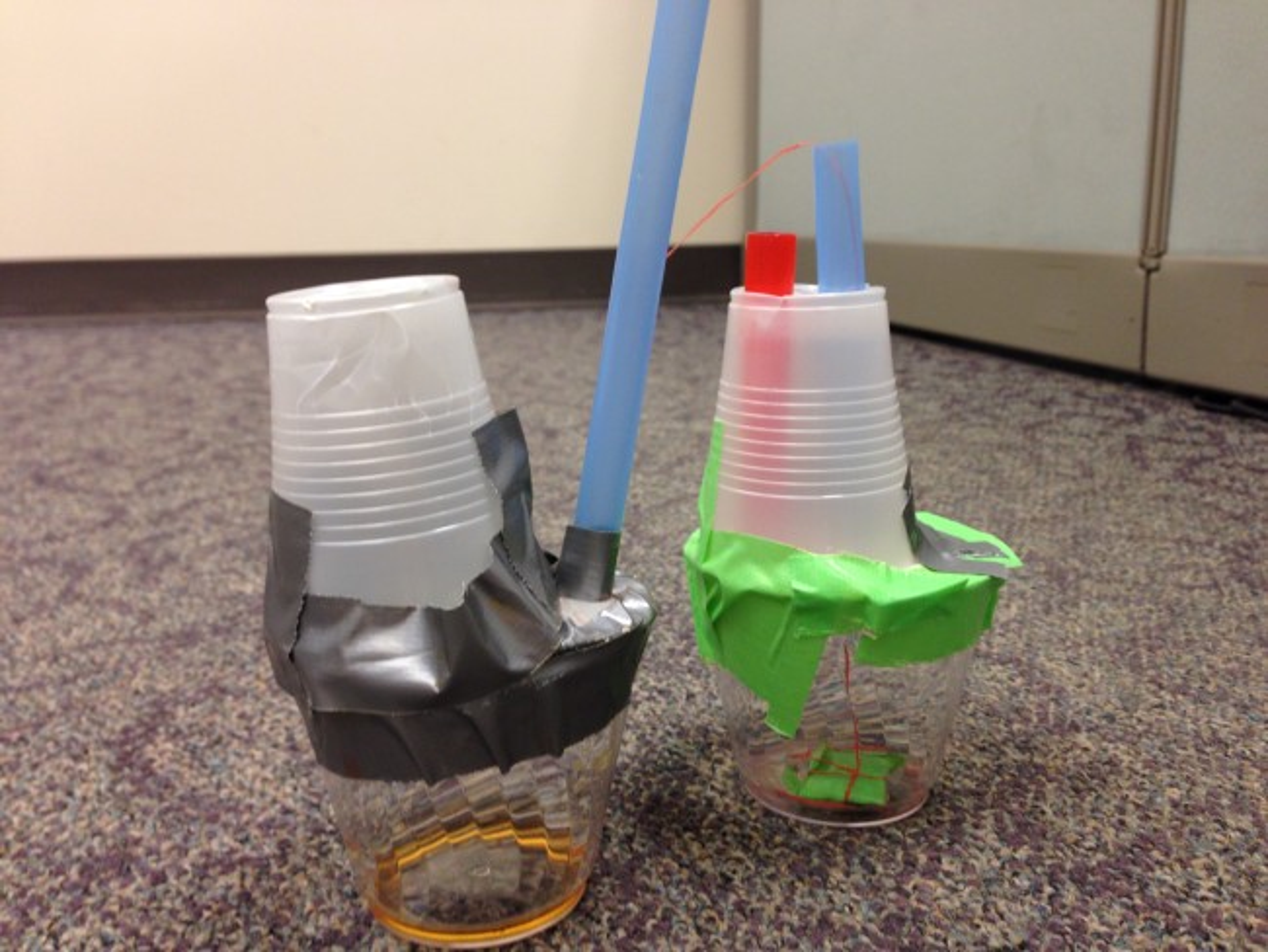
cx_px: 634
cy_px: 476
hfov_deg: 55.3
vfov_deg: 43.0
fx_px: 1209
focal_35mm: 33
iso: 80
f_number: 2.4
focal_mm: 4.12
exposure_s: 1/20
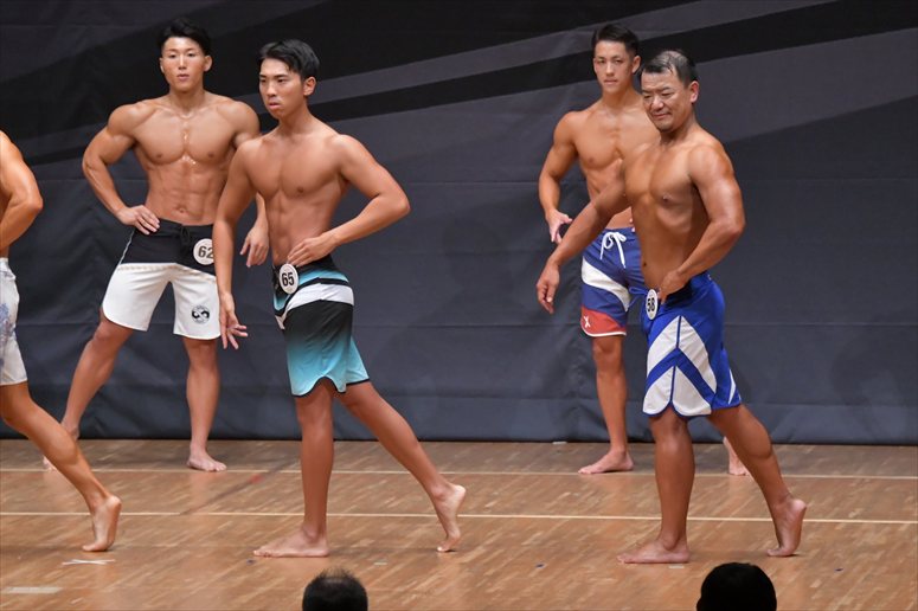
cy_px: 306
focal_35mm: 270
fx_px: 6882
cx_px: 459
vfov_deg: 5.1
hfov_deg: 7.6
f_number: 5.6
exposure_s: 1/400
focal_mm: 180
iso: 6400
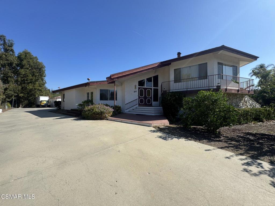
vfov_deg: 85.7
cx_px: 138
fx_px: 111
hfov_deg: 102.1
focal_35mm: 14
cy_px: 103
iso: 40
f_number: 2.2
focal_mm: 2.22
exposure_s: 1/1178
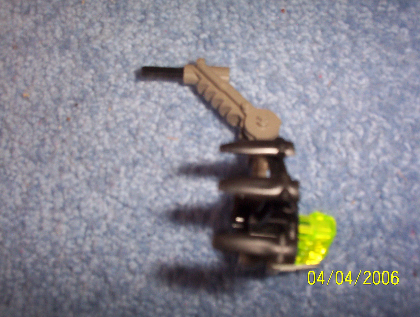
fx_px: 474
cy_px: 158
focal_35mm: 39
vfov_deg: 37.0
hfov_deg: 47.8
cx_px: 210
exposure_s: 1/30
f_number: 4.5
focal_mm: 6
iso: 140
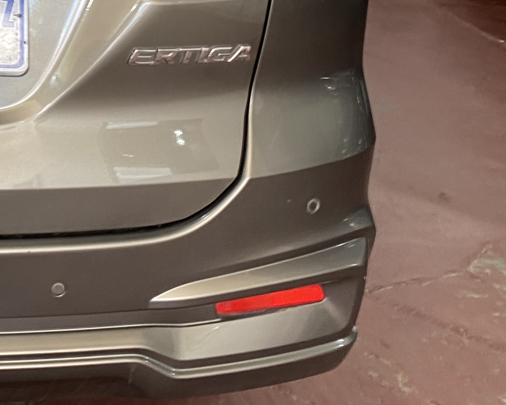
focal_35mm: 73
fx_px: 1093
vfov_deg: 19.6
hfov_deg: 23.2
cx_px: -150
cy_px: -96
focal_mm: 4.25
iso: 64
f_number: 1.8
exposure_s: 1/50
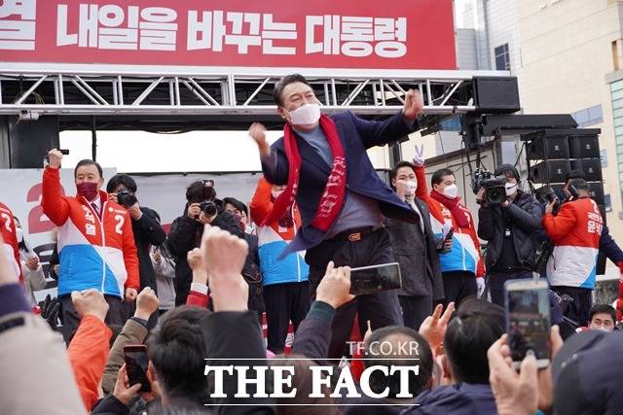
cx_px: 312
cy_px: 208
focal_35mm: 72
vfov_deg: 18.9
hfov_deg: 28.1
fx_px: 1246
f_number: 5
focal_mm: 48
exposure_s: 1/160
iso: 125
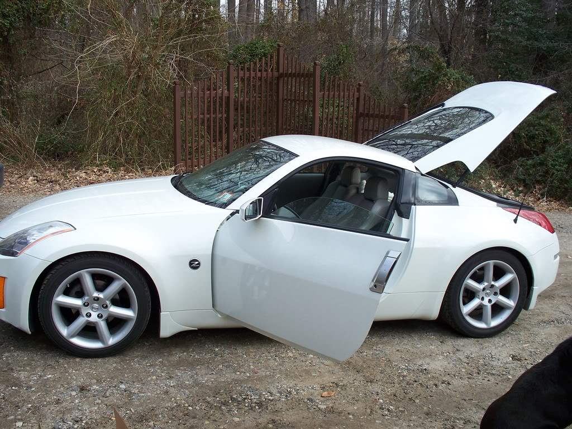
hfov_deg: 51.4
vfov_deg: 39.7
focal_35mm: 36
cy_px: 214
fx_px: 595
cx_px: 286
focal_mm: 7.54
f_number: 2.8
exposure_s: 1/320
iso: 80
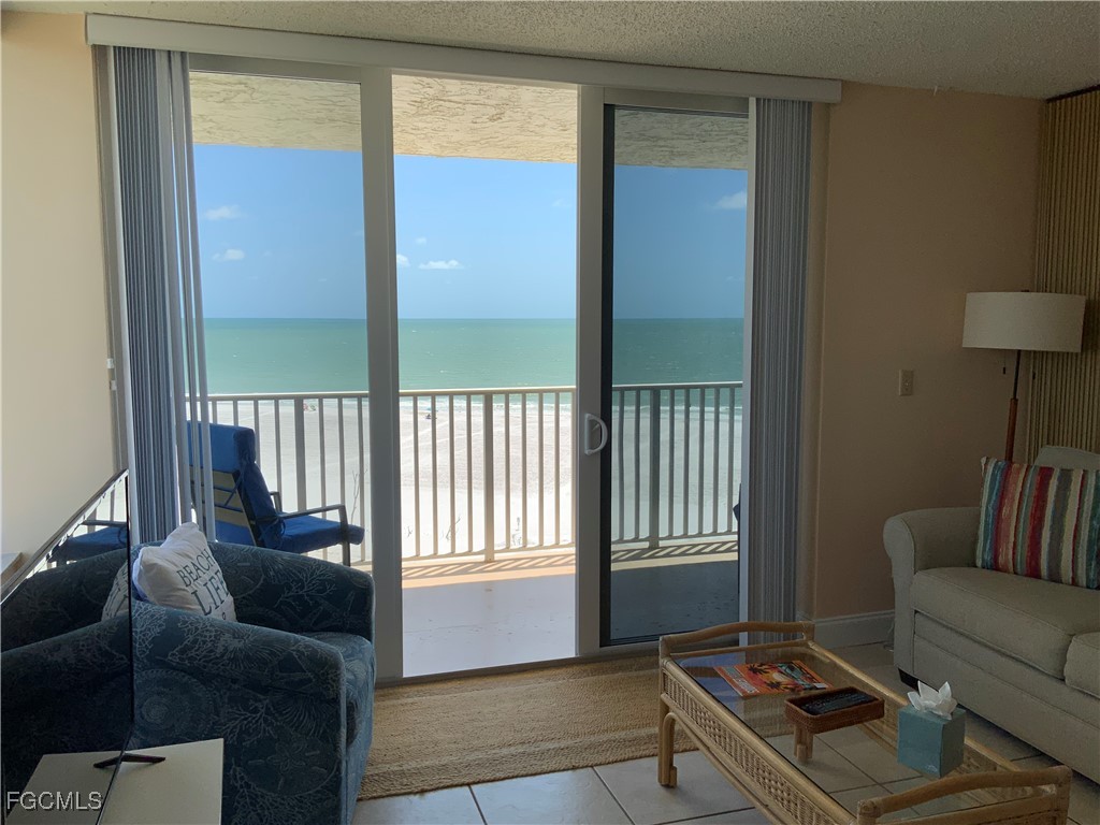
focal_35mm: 29
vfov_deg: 48.2
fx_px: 922
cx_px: 550
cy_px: 412
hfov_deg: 61.7
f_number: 1.8
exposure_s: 1/1098
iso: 16
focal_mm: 3
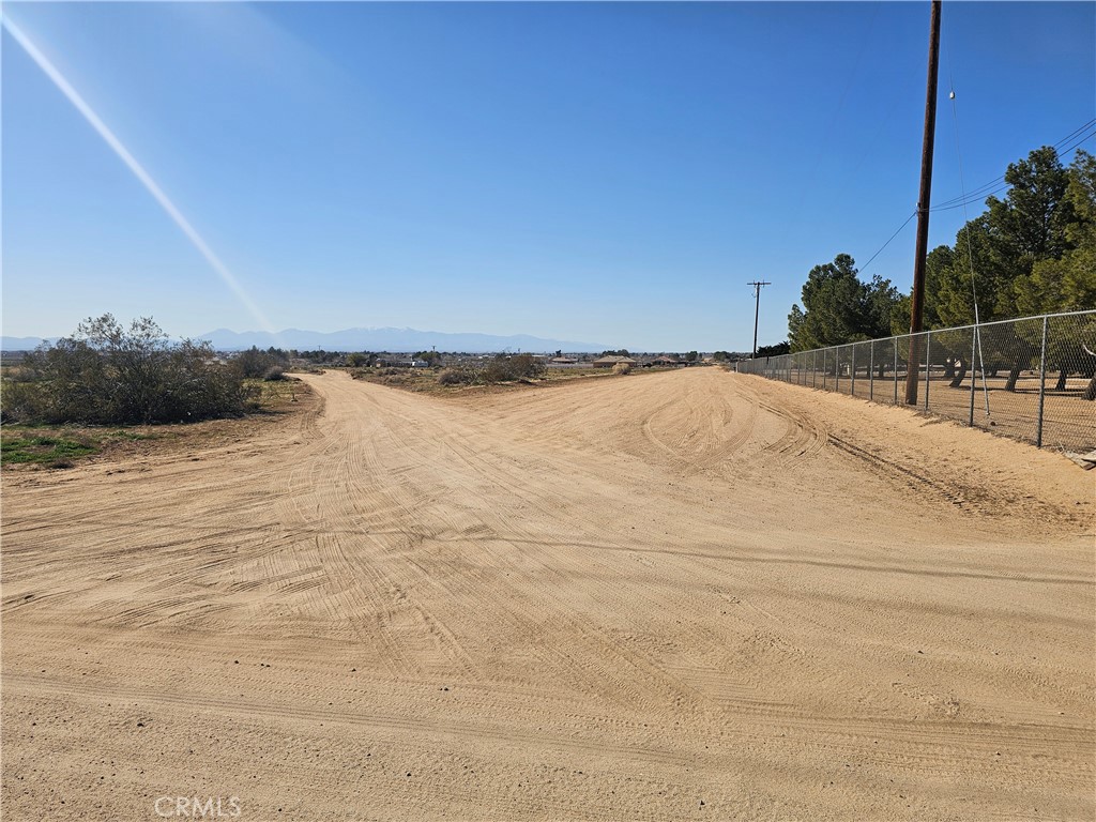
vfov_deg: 58.9
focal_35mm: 23
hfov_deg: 73.9
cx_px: 548
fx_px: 728
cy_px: 411
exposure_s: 1/1765
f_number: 1.7
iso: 12
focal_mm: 6.3
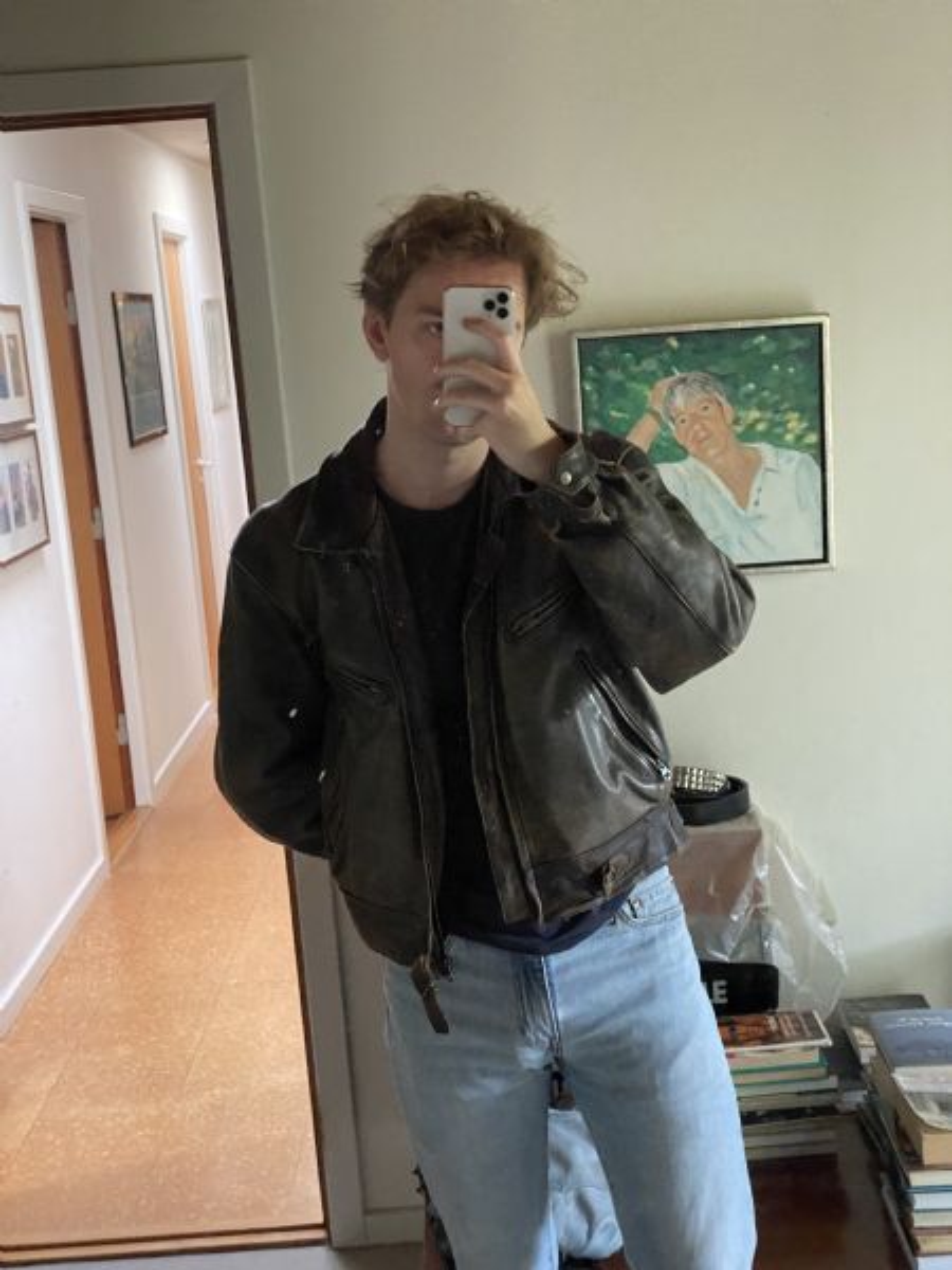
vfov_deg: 36.8
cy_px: 635
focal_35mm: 52
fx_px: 1907
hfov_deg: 28.0
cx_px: 476
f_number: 2
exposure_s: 1/30
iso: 800
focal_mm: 6
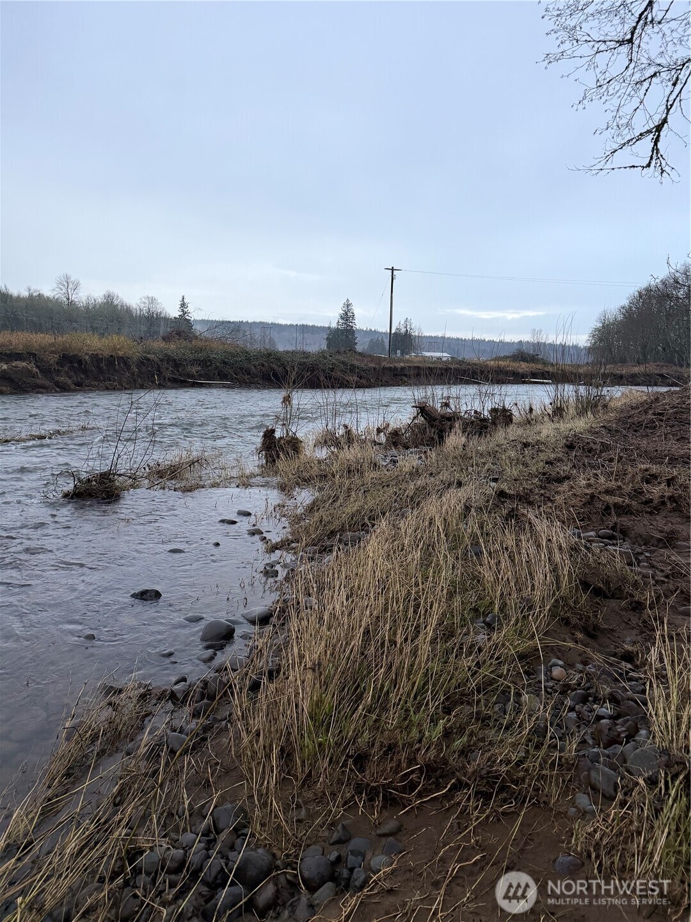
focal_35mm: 24
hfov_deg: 56.8
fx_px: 639
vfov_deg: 71.6
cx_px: 346
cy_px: 461
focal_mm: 6.76
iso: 250
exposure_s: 1/60
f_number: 1.78
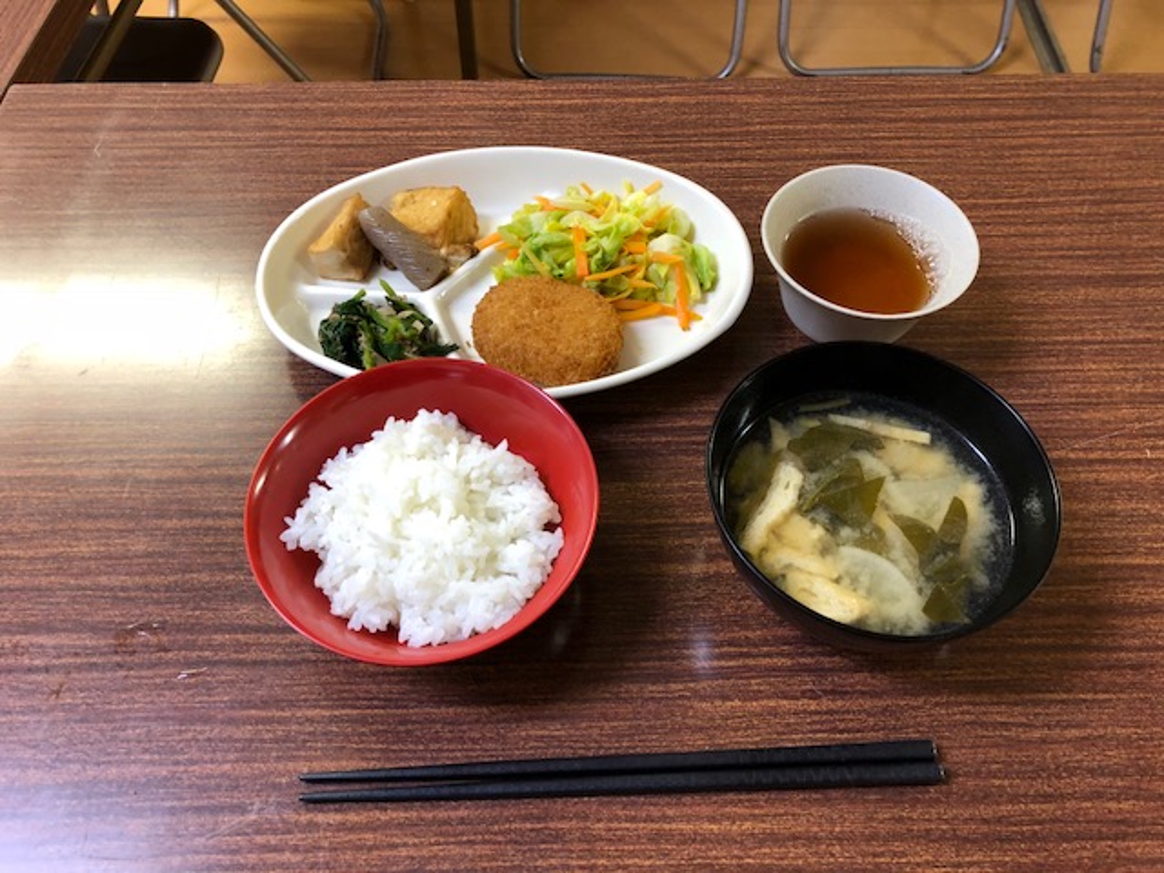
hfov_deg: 63.4
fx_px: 942
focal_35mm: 28
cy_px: 436
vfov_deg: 49.7
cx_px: 582
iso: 40
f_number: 1.8
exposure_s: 1/15
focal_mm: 4
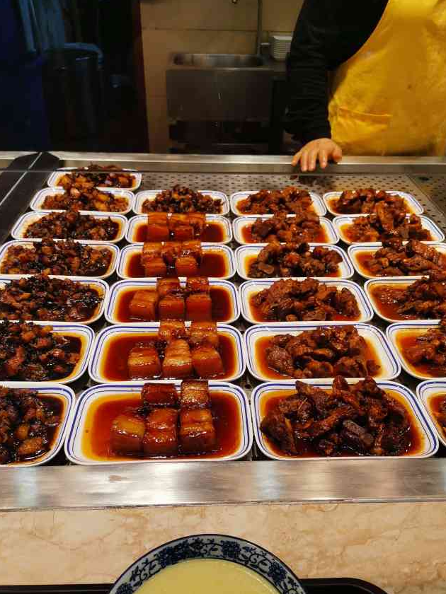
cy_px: 327
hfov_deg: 46.8
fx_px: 515
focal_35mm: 30
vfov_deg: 59.8
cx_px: 233
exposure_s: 1/357
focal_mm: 4.75
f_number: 1.8
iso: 50
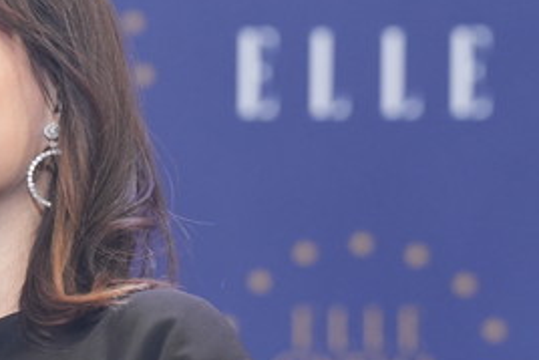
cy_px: 433
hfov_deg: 3.5
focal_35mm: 596
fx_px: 8928
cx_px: -30
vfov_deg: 2.3
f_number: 4
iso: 1600
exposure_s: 1/200
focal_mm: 160
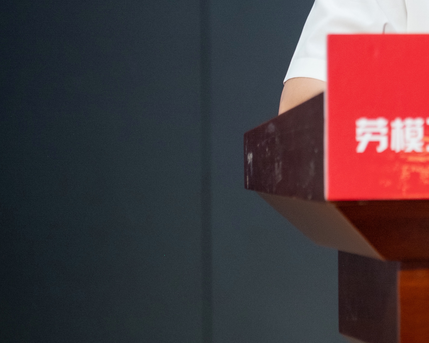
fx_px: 5434
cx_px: 743
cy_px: -81
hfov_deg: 4.5
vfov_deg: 3.6
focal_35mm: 428
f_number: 2.8
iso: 250
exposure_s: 1/200
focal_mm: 131
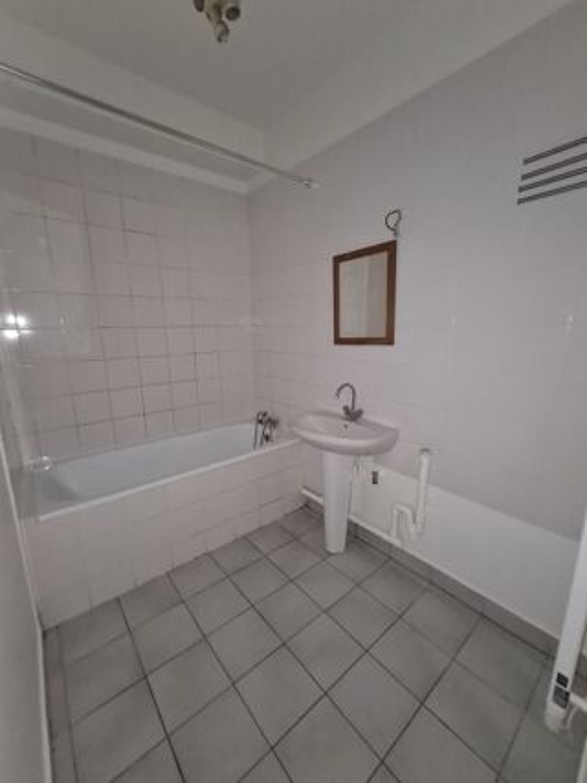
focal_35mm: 13
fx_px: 294
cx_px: 294
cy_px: 392
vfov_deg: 106.2
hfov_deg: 89.9
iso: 400
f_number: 2.2
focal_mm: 2.2
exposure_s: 1/30
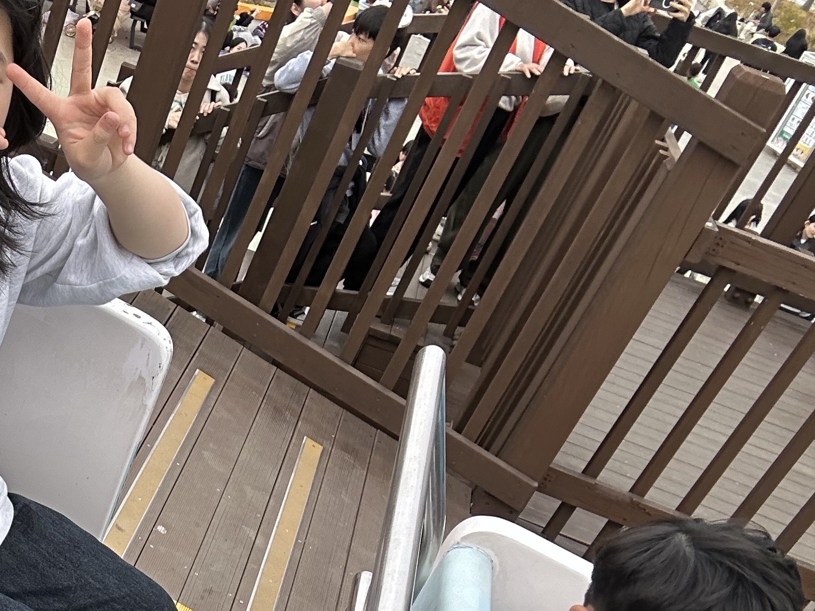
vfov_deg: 26.9
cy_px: 623
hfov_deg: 33.1
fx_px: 1201
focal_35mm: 51
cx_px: -64
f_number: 1.9
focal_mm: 2.69
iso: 25
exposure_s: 1/213
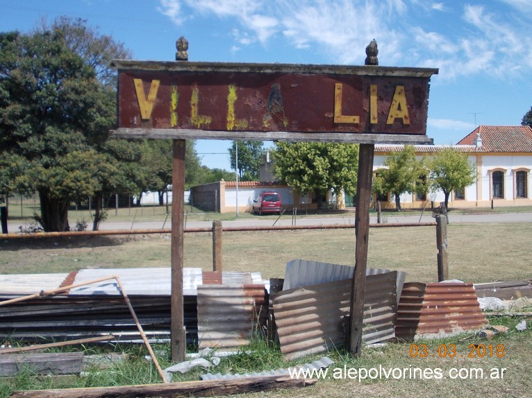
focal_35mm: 38
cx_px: 266
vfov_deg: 37.7
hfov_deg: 49.0
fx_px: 584
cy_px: 199
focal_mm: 5.3
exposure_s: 1/200
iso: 80
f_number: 6.2
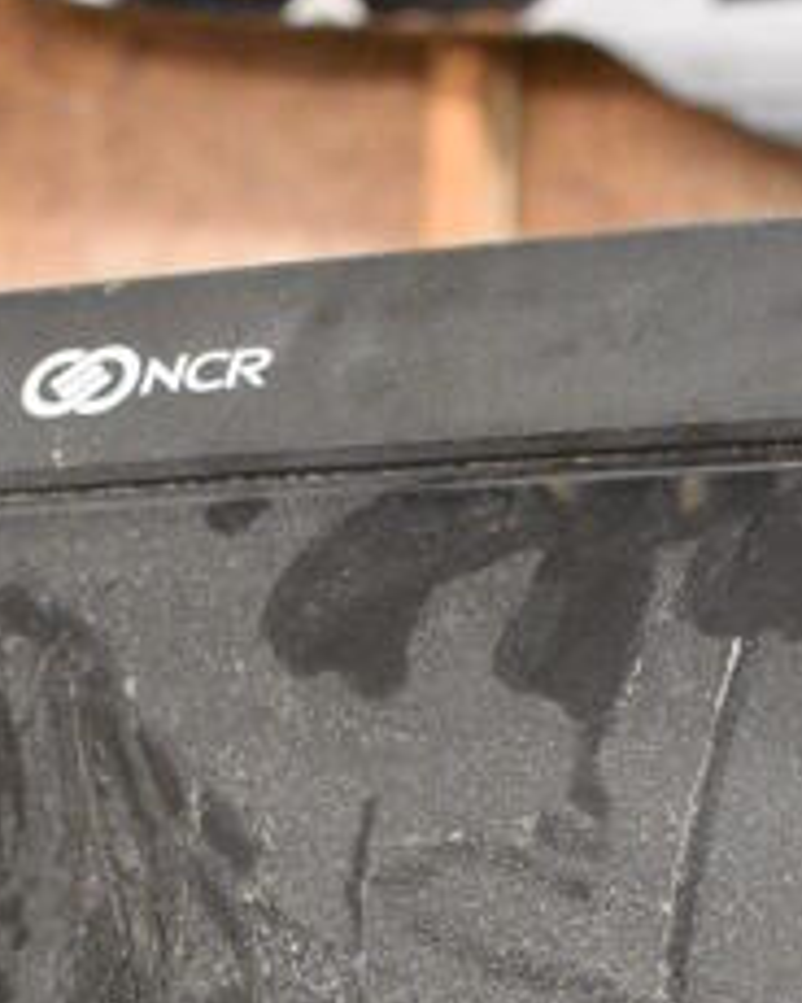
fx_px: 3323
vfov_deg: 16.2
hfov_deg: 13.8
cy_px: 1337
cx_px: 353
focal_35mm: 112
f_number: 3.5
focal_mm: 20
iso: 5000
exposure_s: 1/125
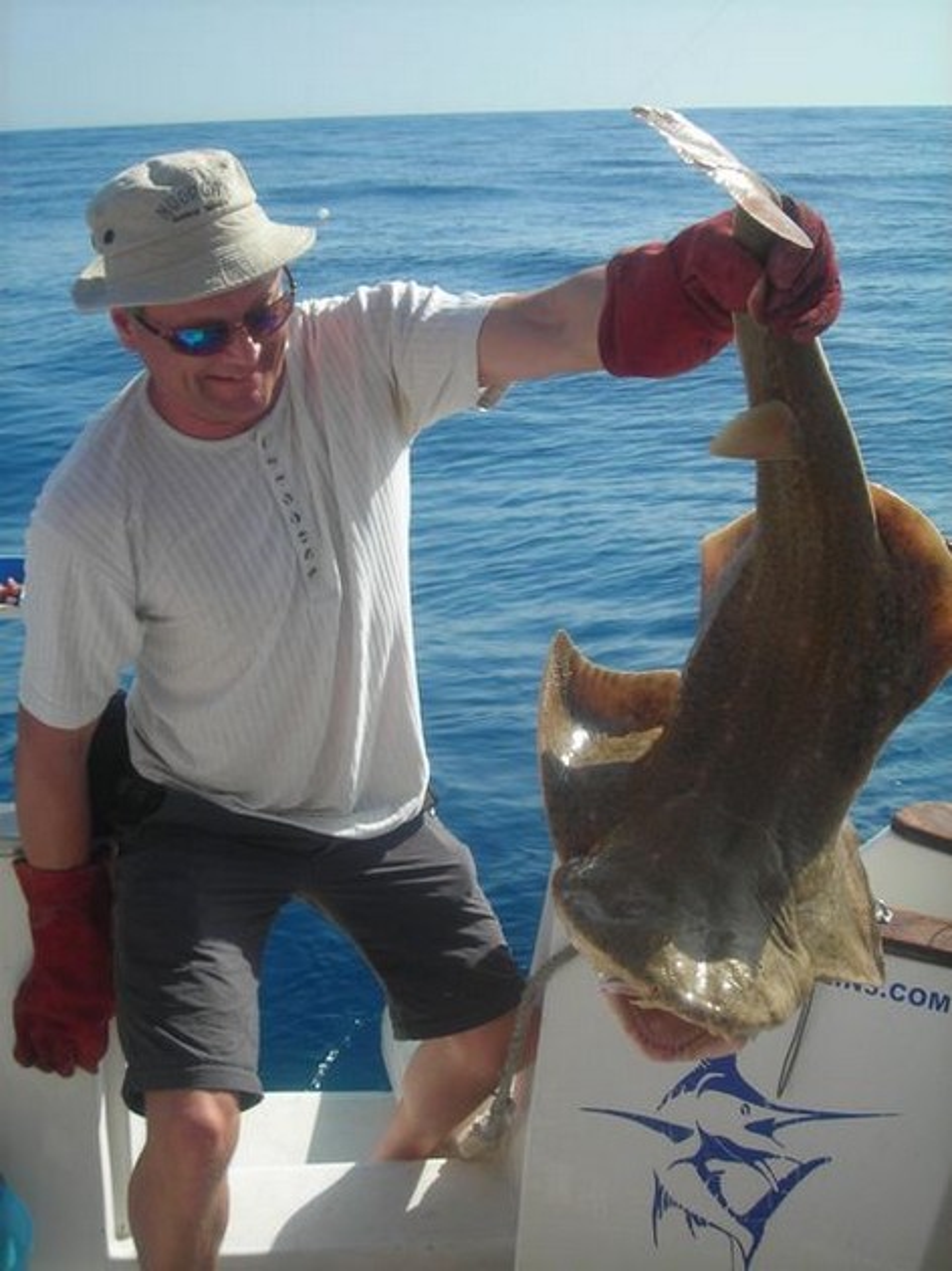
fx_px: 1725
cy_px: 636
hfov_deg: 30.9
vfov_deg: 40.4
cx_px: 476
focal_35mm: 47
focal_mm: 7.8
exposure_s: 1/570
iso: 50
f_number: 3.4
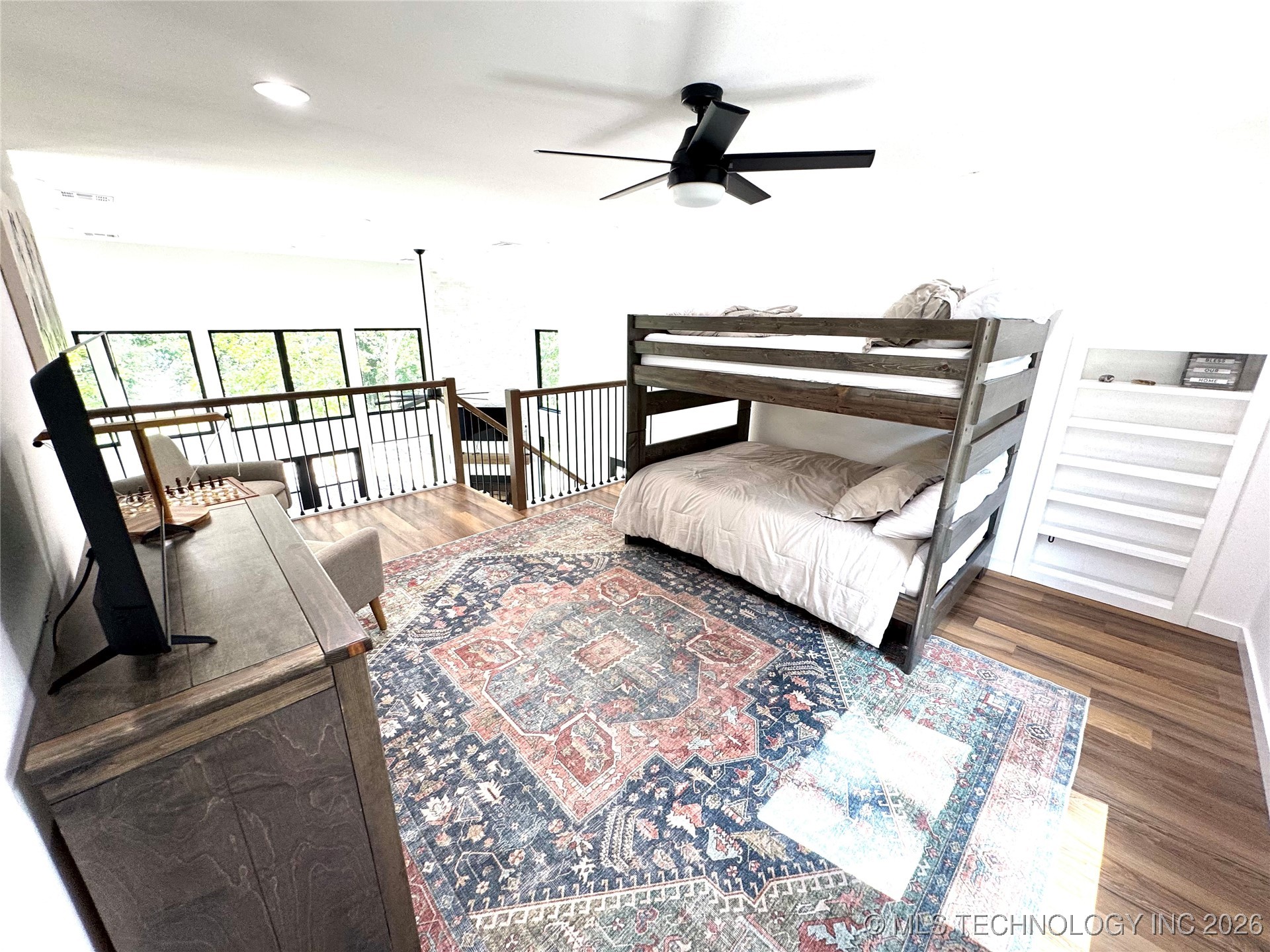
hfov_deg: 102.1
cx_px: 635
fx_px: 514
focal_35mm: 14
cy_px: 476
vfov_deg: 85.7
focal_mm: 2.22
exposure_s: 1/120
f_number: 2.2
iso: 100
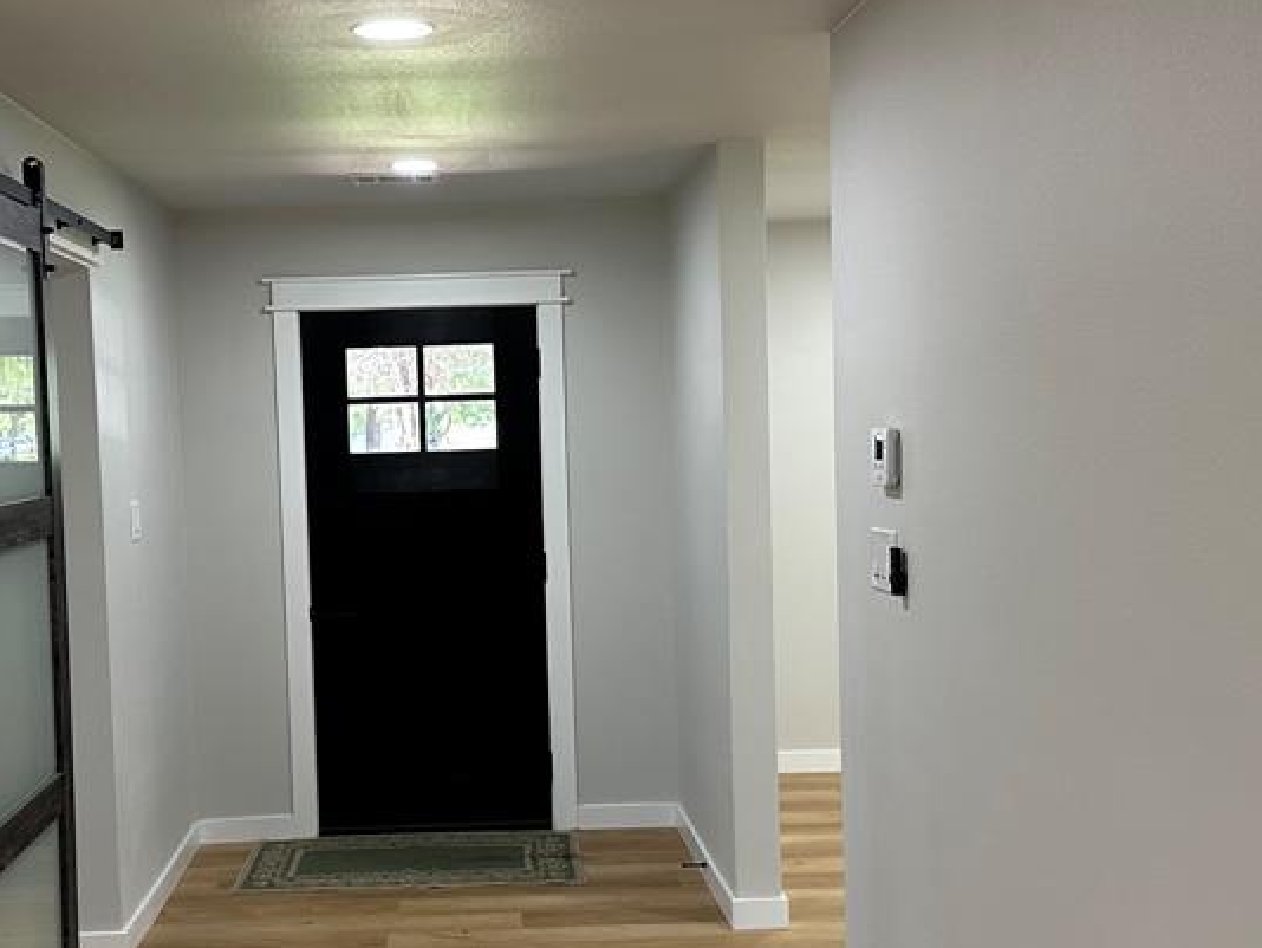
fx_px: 1678
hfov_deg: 41.0
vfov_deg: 31.5
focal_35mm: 46
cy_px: 546
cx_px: 489
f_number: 1.78
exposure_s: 1/120
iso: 250
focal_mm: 6.86
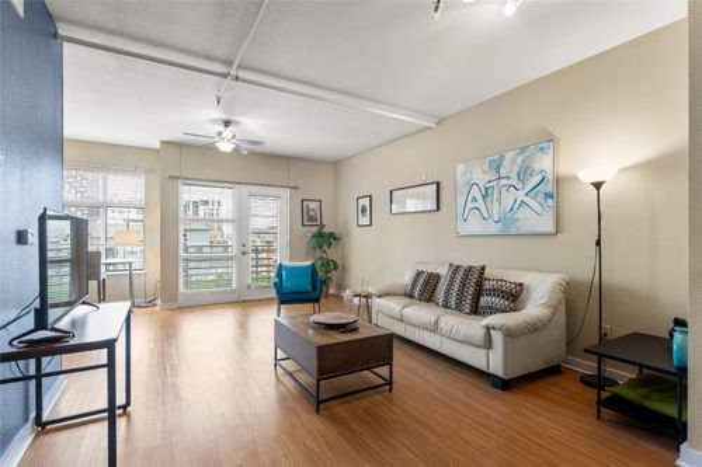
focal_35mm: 16
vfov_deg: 73.7
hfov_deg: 96.8
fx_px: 312
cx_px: 351
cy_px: 234
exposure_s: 1/3
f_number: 8
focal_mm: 16
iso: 200
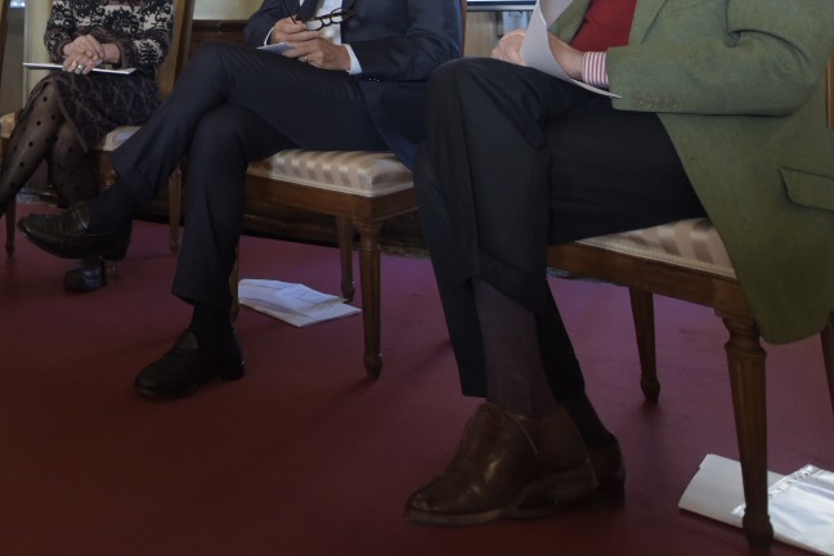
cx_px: 75
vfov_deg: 31.7
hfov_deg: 48.4
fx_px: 811
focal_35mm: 35
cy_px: -111
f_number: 2.8
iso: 1400
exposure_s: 1/160
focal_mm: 14
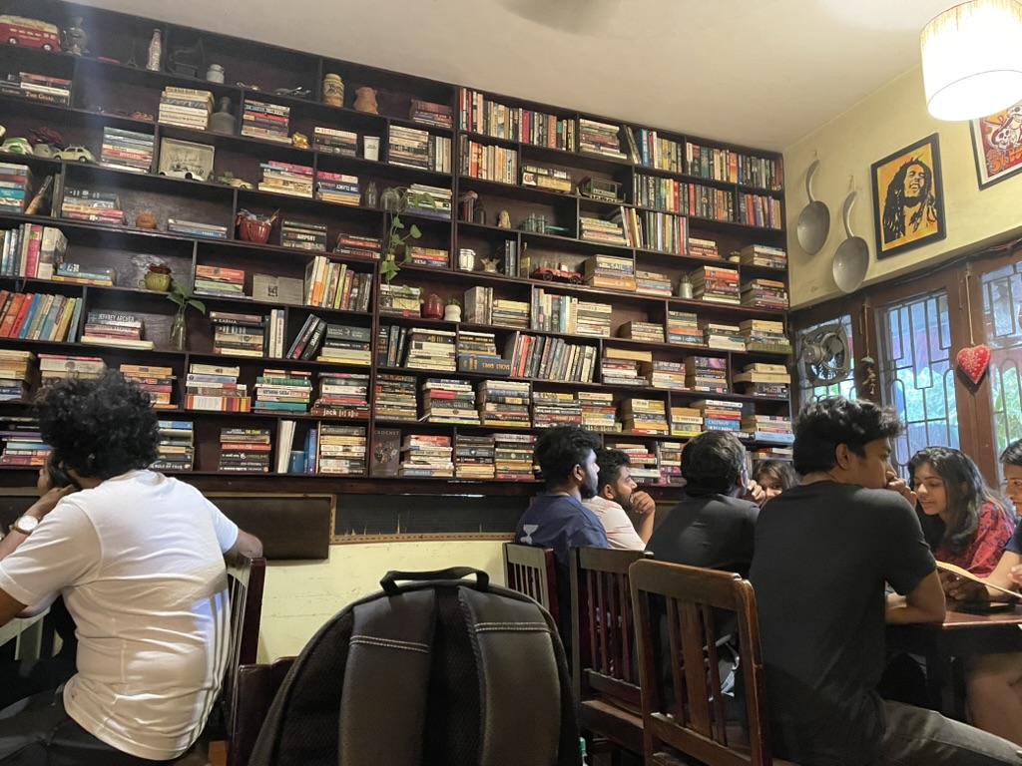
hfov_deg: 67.3
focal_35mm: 26
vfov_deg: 53.1
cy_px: 383
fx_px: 768
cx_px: 511
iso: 640
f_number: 1.6
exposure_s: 1/25
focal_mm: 4.2
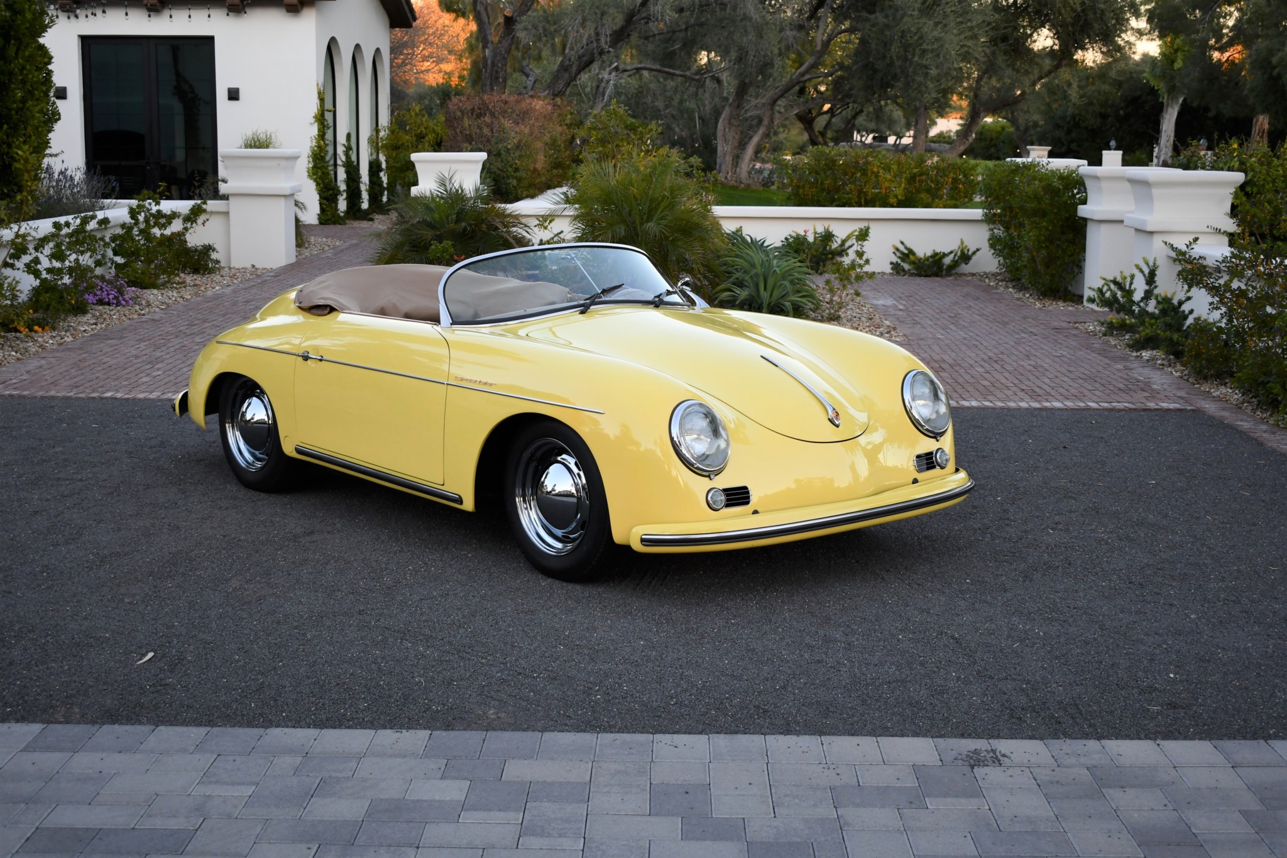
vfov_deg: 26.5
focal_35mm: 51
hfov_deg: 38.9
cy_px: 429
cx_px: 644
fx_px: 1823
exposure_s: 1/250
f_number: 4.5
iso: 500
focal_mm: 34
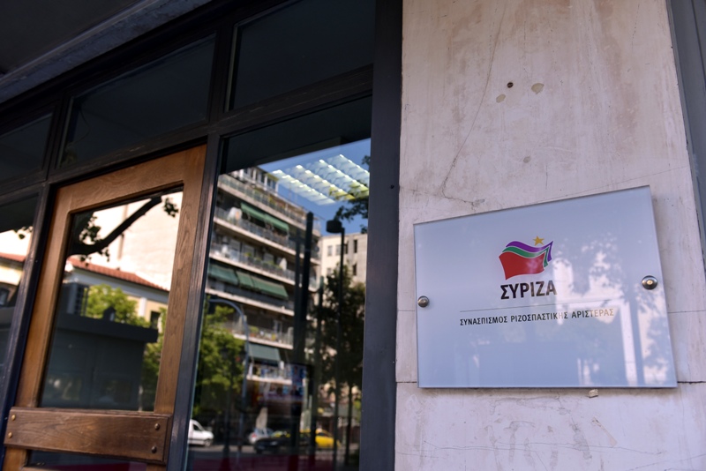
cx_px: 353
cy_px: 236
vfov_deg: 42.4
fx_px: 608
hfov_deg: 60.3
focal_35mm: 31
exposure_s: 1/320
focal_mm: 31
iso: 200
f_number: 4.5
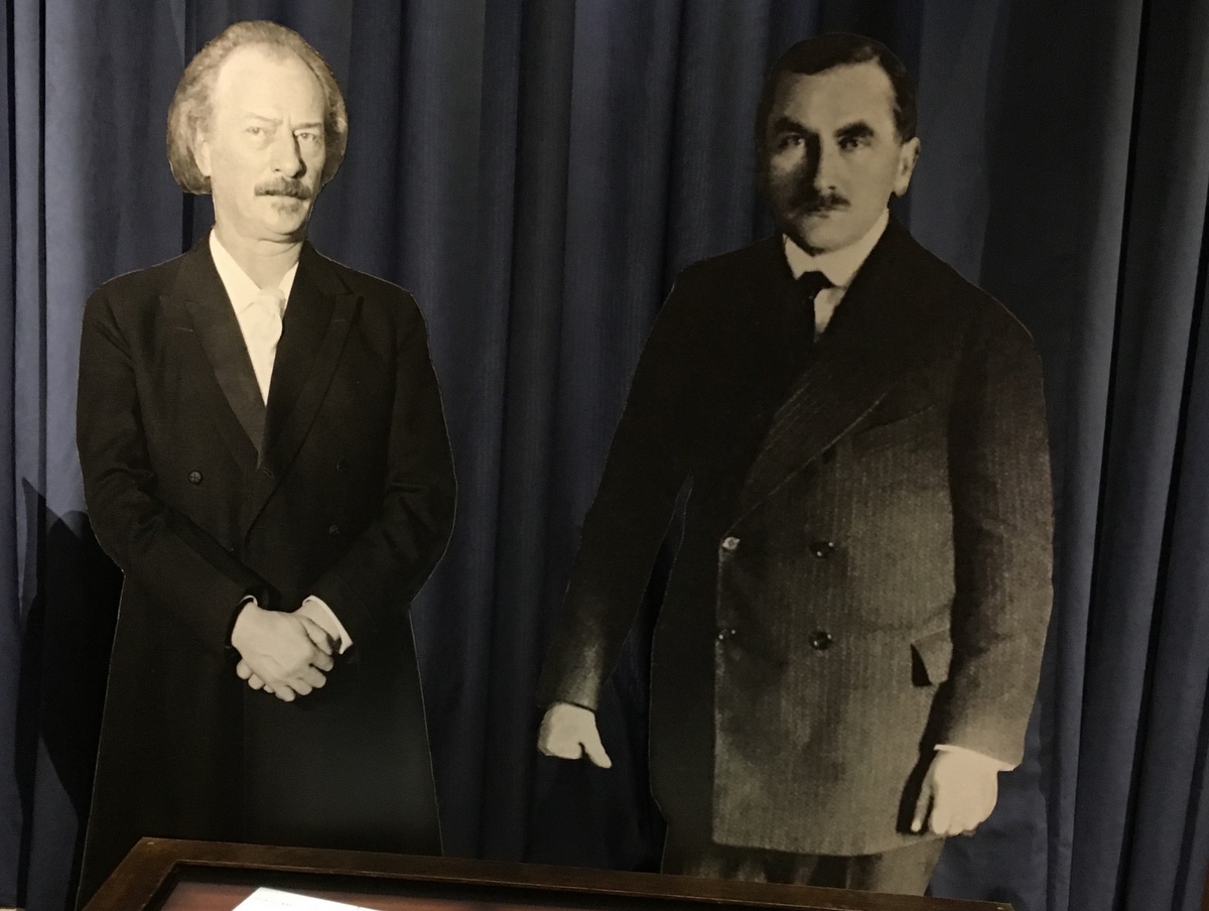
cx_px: 604
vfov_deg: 48.3
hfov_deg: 61.6
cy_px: 456
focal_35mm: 29
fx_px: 1014
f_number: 2.2
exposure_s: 1/17
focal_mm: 4.15
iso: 400
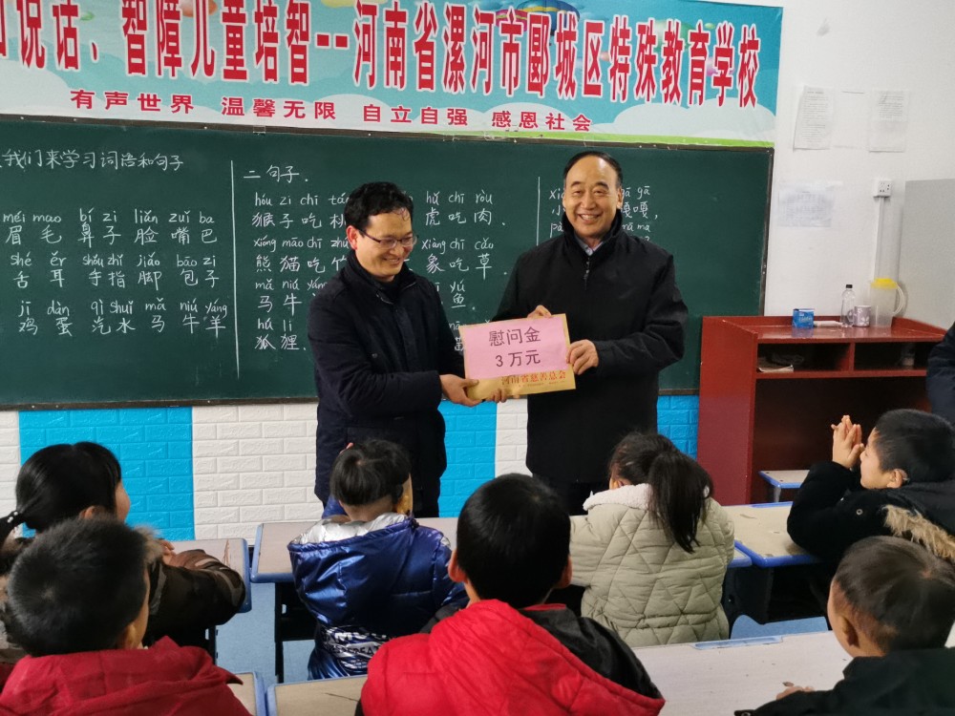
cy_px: 358
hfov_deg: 50.1
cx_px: 478
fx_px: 1021
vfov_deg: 38.7
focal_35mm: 37
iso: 640
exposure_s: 1/100
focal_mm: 5.58
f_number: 1.8
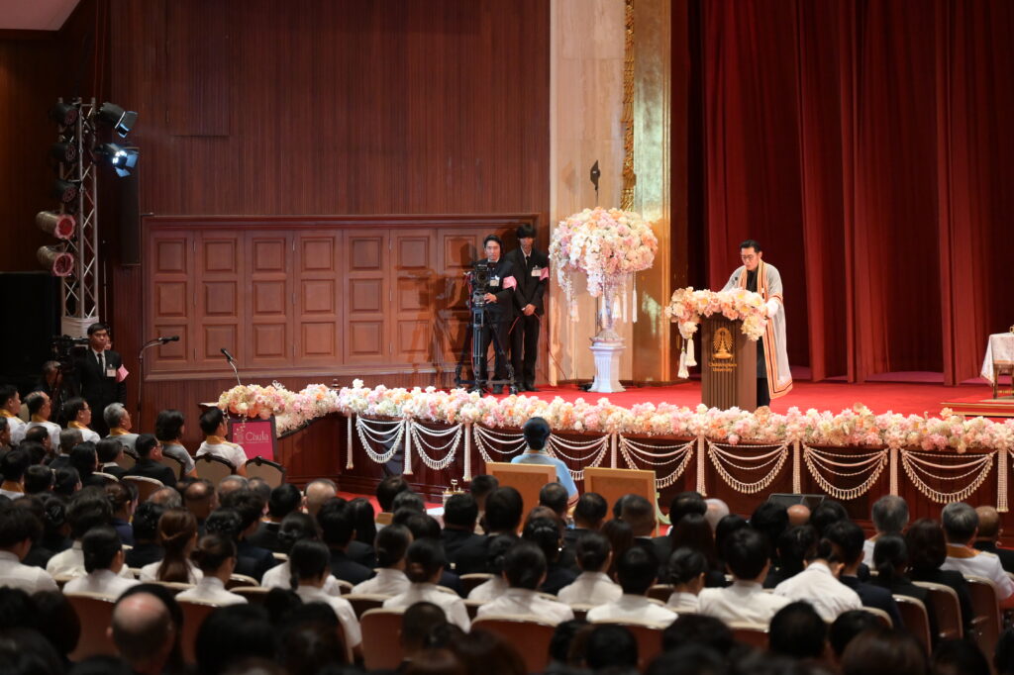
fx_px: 3379
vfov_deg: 11.4
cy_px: 338
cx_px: 507
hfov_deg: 17.1
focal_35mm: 120
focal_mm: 120
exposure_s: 1/125
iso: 5000
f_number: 4
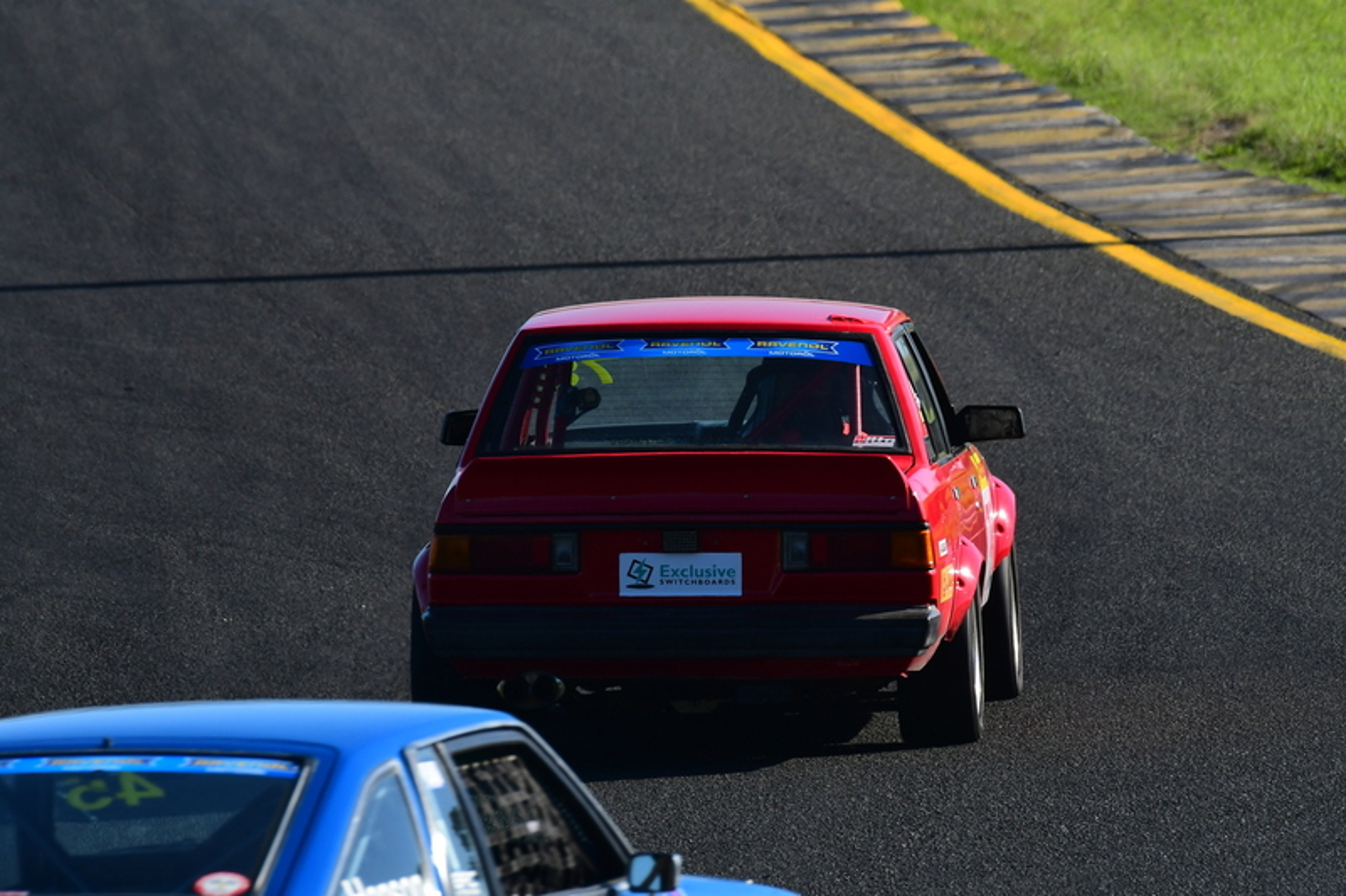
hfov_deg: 2.8
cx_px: 673
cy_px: 448
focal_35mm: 750
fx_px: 28034
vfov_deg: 1.8
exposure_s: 1/640
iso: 500
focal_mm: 500
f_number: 11
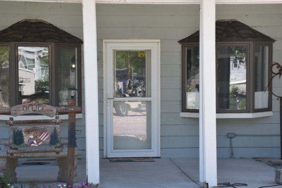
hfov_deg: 21.2
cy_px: 105
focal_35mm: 96
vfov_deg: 14.2
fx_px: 752
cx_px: 139
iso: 640
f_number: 8
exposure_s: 1/500
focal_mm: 52
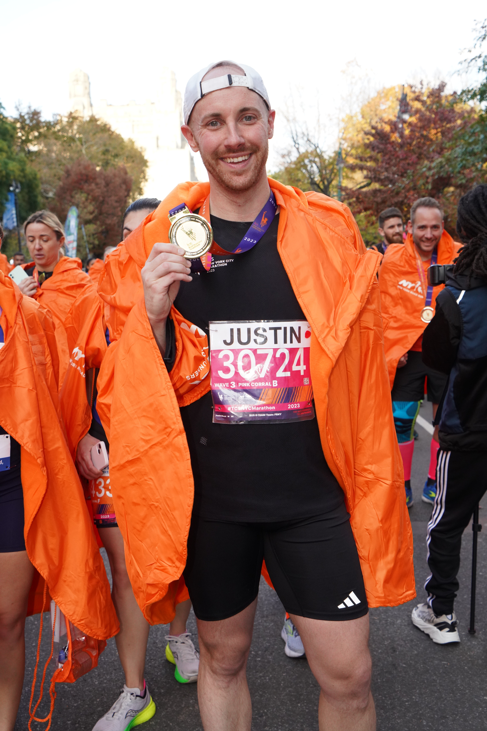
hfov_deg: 33.4
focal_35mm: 40
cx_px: 244
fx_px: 812
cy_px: 366
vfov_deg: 48.5
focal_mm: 40
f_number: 7.1
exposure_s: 1/500
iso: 2000
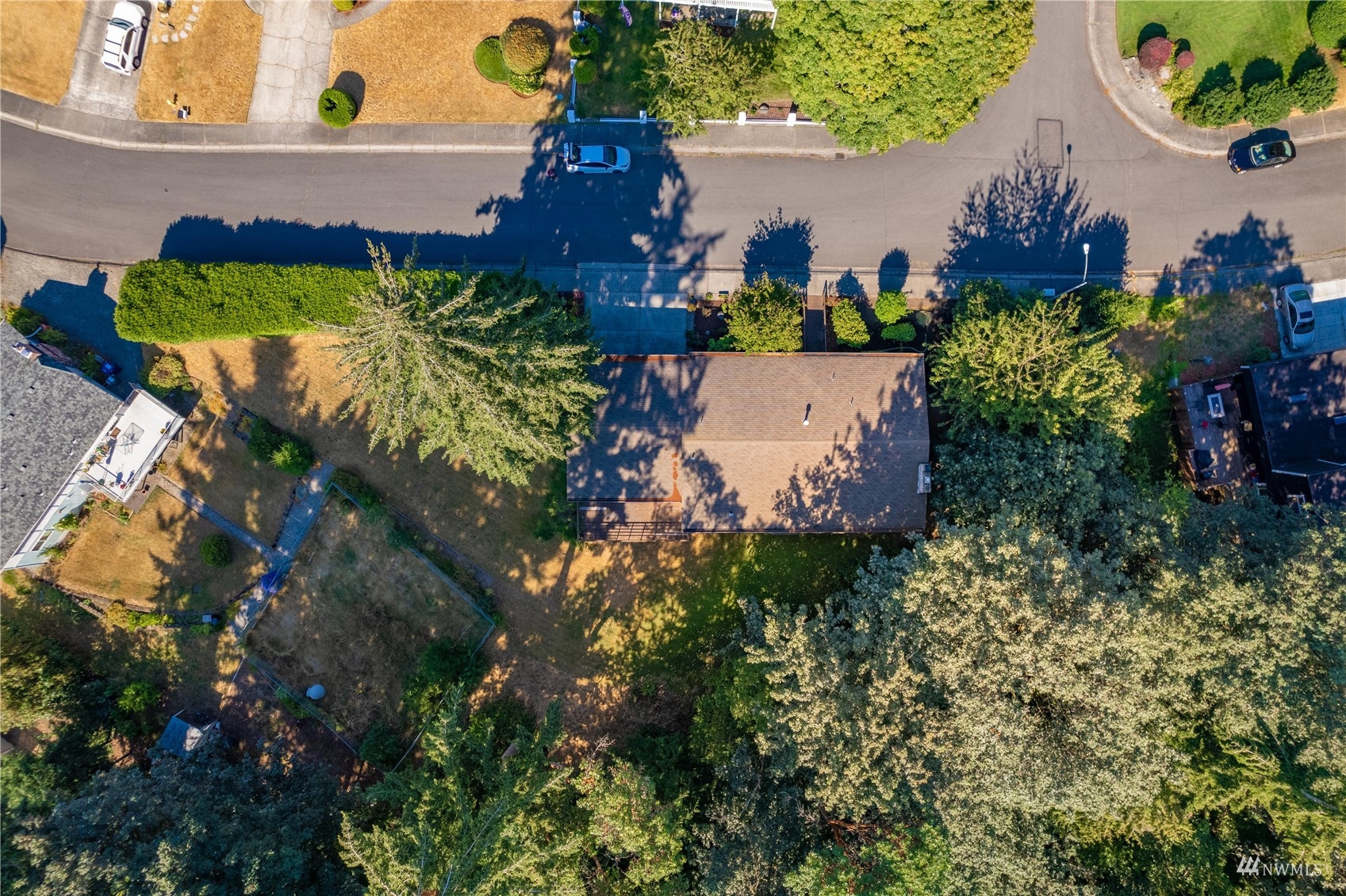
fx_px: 822
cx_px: 673
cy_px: 448
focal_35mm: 22
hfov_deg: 78.6
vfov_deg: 57.2
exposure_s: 1/30
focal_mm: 8.38
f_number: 2.8
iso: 100
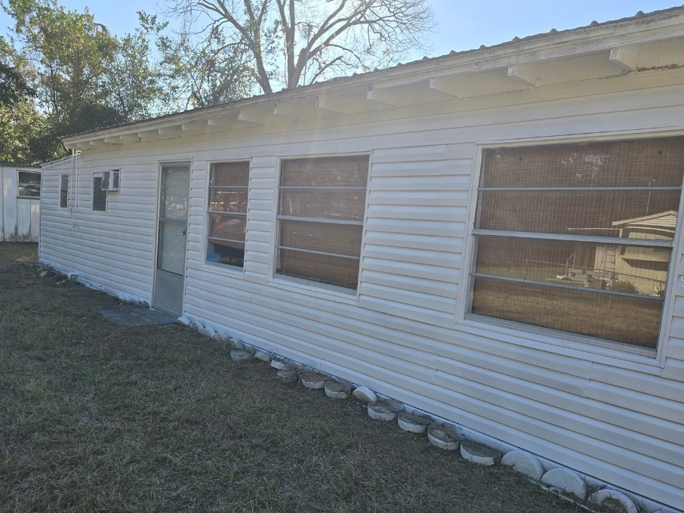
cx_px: 365
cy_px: 281
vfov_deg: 53.0
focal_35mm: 26
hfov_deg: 67.2
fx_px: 514
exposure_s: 1/496
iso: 12
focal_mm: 6.3
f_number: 1.7
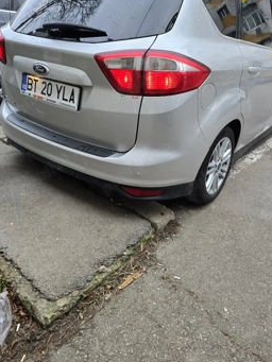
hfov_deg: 51.2
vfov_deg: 65.3
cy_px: 180
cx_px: 157
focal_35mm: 27
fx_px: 283
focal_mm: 6.3
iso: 160
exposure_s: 1/182
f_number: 1.7
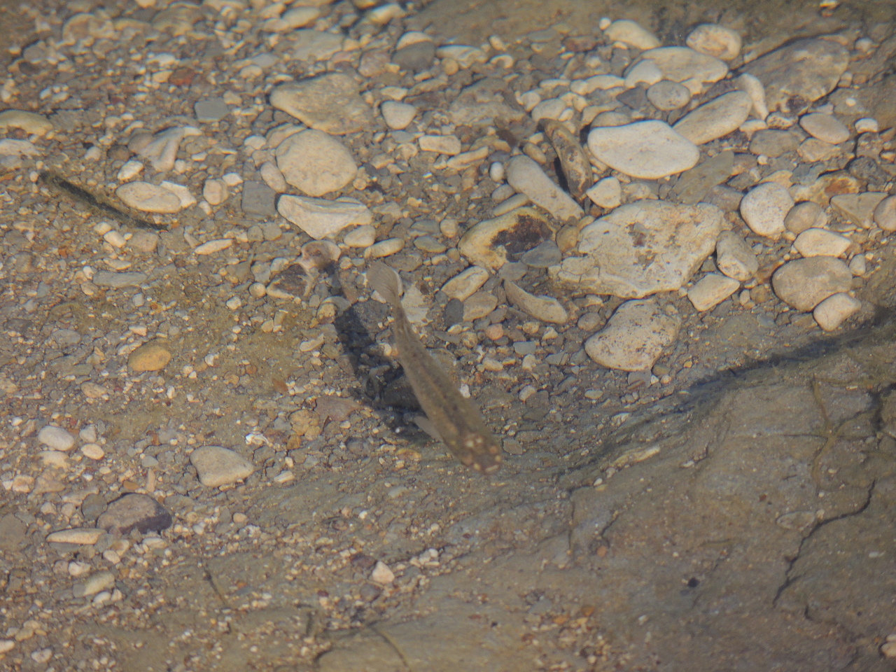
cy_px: 336
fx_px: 25884
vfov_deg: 1.5
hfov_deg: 2.0
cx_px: 448
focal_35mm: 1000
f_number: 5.9
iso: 250
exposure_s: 1/500
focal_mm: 180
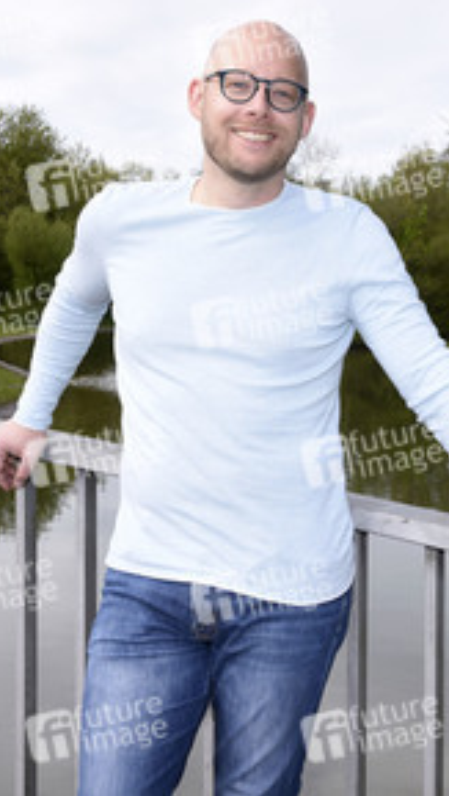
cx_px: 299
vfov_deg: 33.8
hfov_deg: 19.4
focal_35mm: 62
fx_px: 1310
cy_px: 386
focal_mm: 38
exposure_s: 1/160
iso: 250
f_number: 10
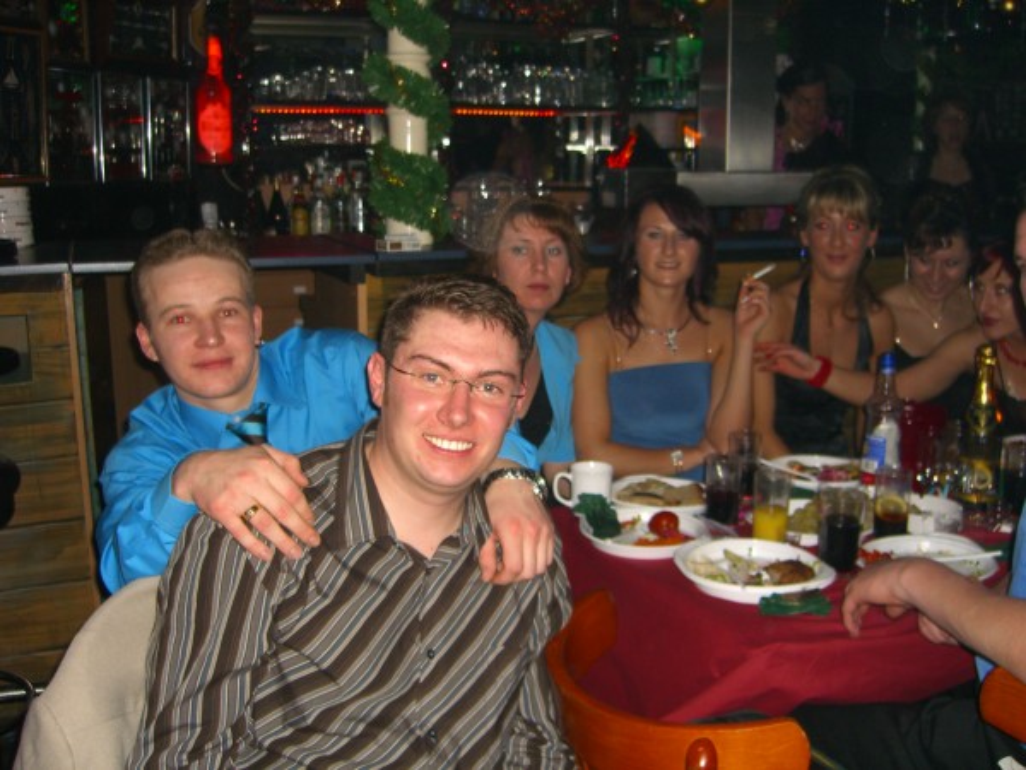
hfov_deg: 49.0
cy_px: 385
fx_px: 1126
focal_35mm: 38
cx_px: 513
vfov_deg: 37.7
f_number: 2.8
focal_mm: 7.9
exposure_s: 1/60
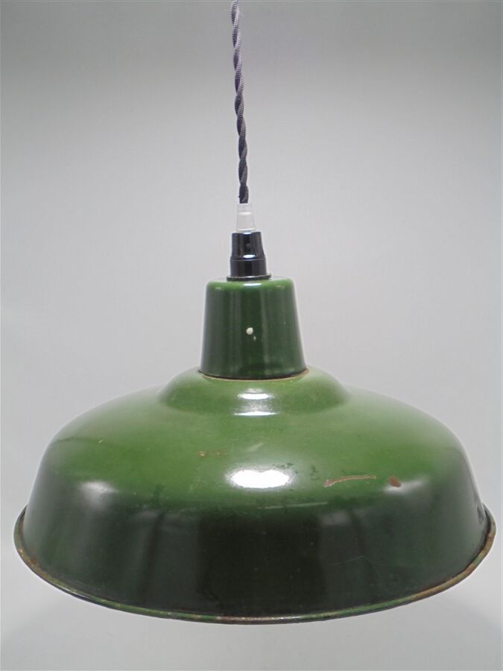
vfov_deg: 43.9
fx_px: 833
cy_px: 336
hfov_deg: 33.6
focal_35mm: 43
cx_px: 252
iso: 100
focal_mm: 7.8
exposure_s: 1/30
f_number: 4.5
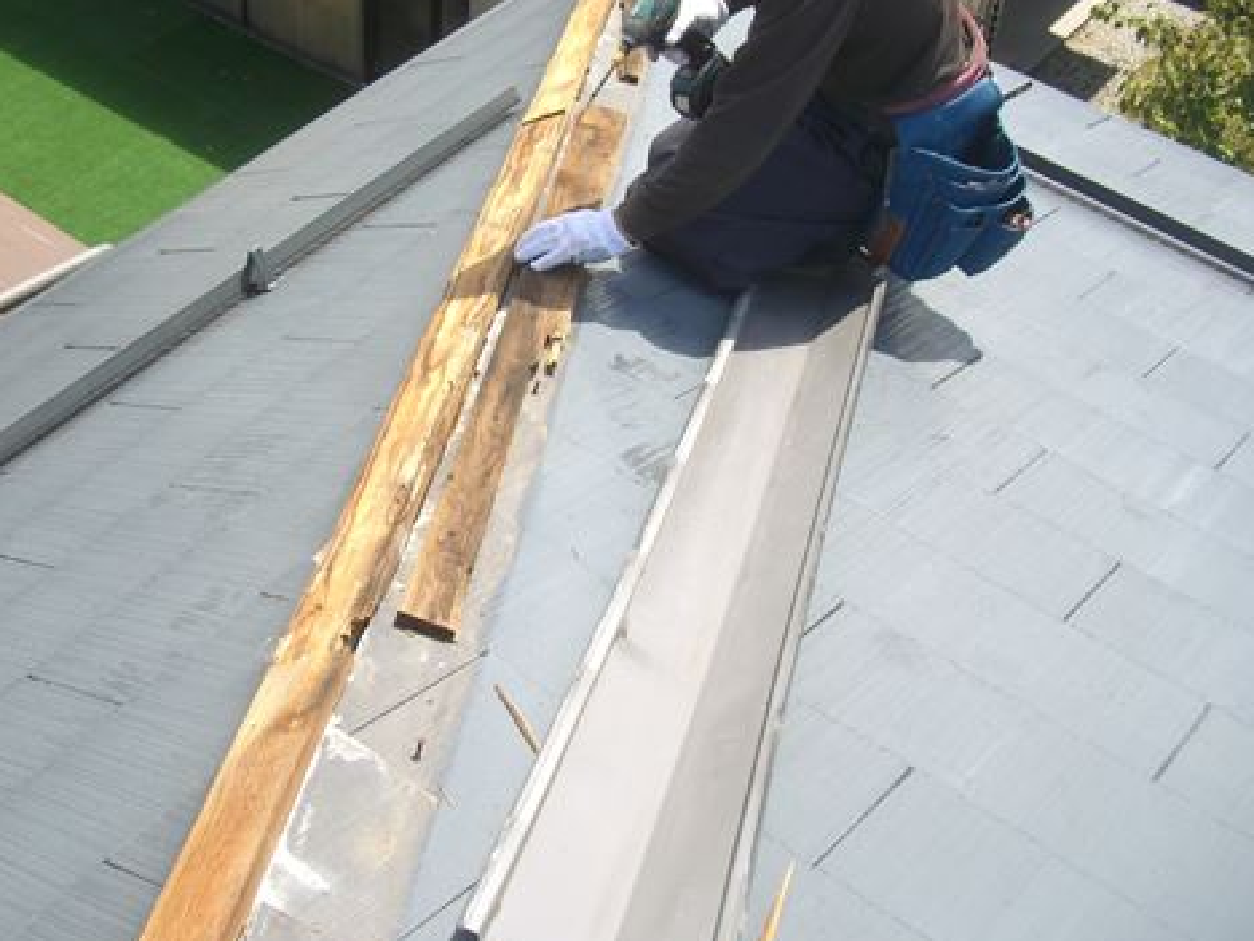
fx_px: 1884
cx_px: 418
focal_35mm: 52
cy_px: 381
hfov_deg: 36.4
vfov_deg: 28.0
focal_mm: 7.9
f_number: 2.8
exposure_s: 1/400
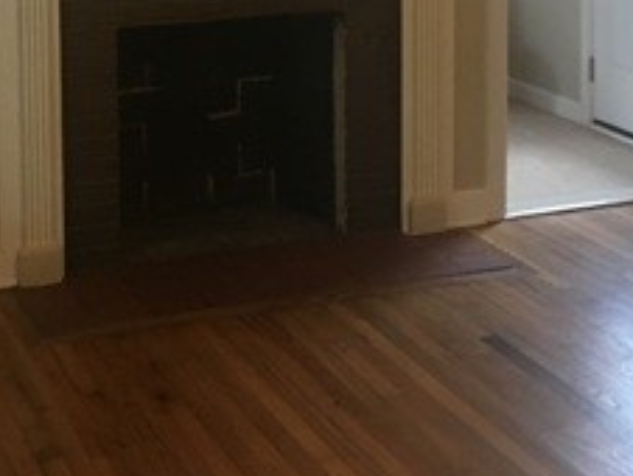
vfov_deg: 17.0
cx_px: 283
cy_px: -134
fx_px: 1501
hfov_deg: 23.8
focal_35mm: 82
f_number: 2.2
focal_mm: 4.15
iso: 125
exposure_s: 1/30
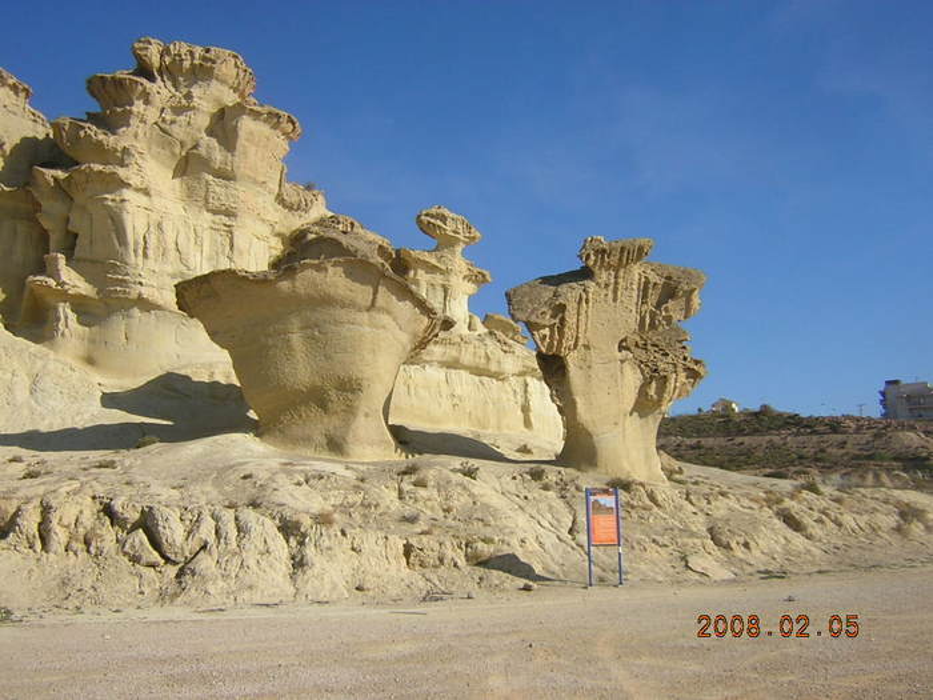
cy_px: 350
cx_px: 466
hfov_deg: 51.4
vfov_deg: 39.7
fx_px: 970
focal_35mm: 36
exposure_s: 1/475
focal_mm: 4.7
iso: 100
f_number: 5.2
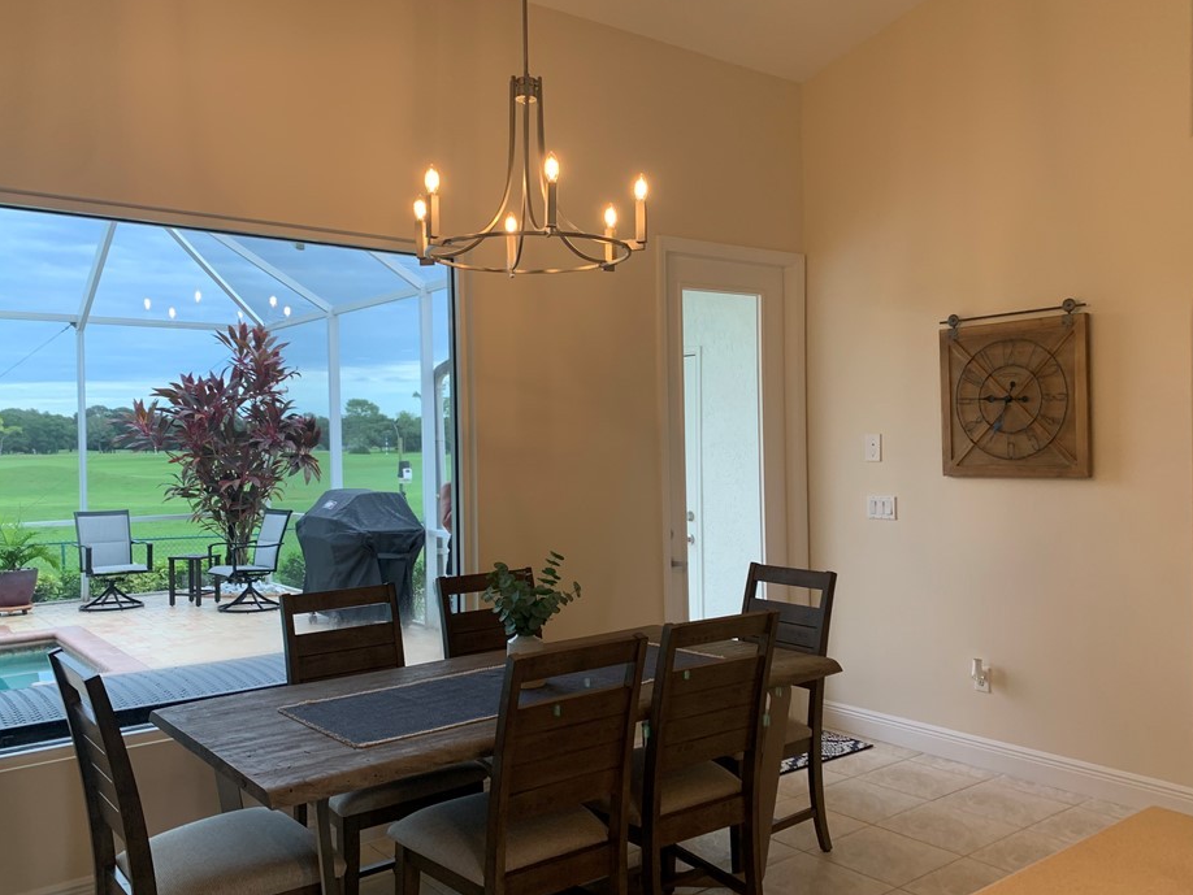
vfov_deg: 48.2
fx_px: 1000
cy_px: 460
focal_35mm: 29
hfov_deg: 61.6
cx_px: 578
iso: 80
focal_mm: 4.25
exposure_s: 1/120
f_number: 1.8
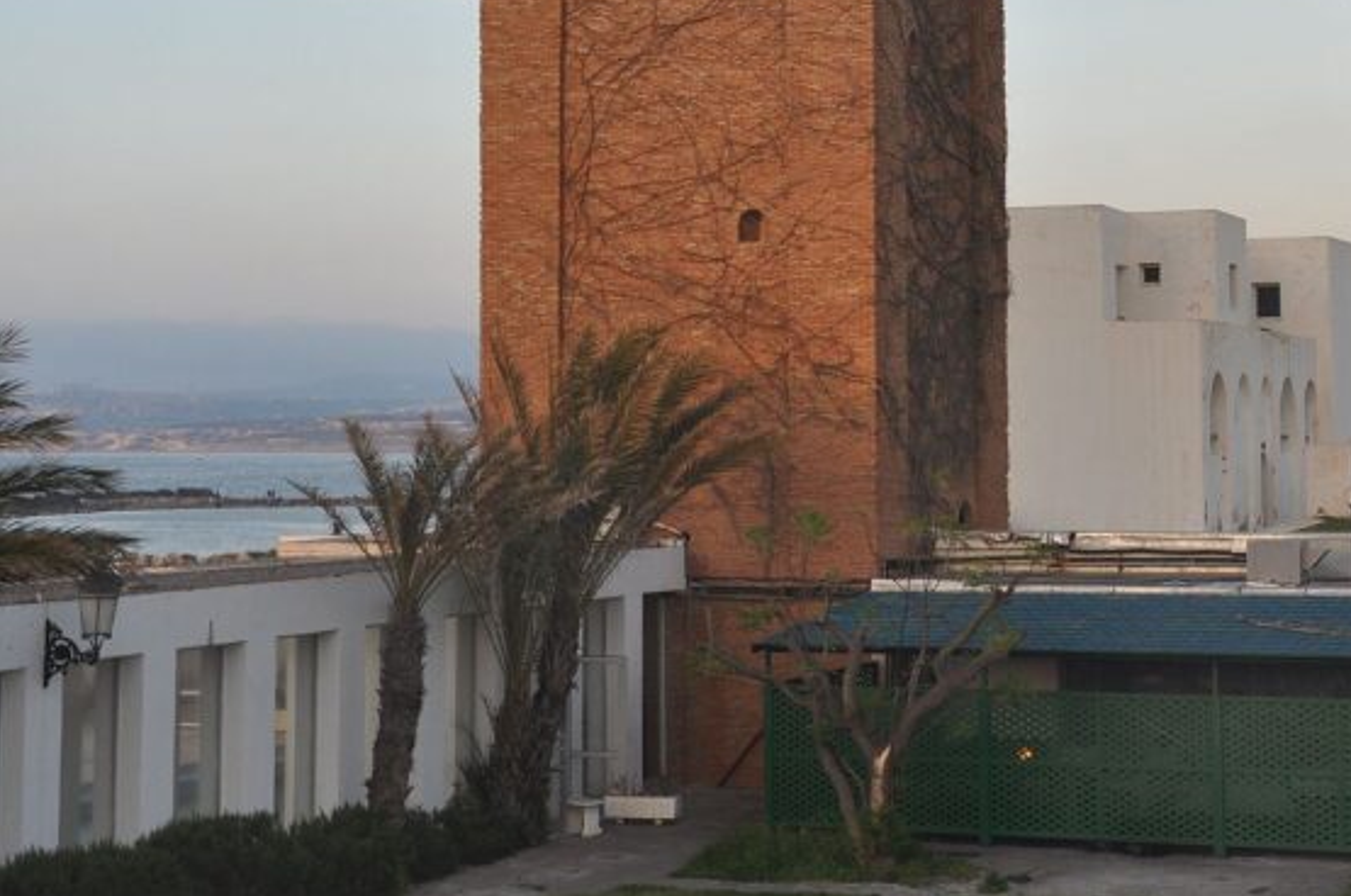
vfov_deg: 18.6
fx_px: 2697
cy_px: 134
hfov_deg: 28.1
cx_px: 813
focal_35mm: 72
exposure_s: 1/200
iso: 200
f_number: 5.6
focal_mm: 26
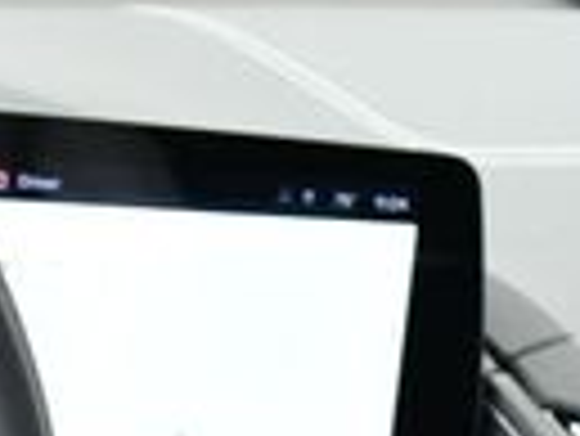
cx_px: -225
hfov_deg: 11.1
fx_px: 2885
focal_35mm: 172
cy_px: 647
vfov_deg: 8.5
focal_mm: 18
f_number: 3.5
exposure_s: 1/250
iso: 800
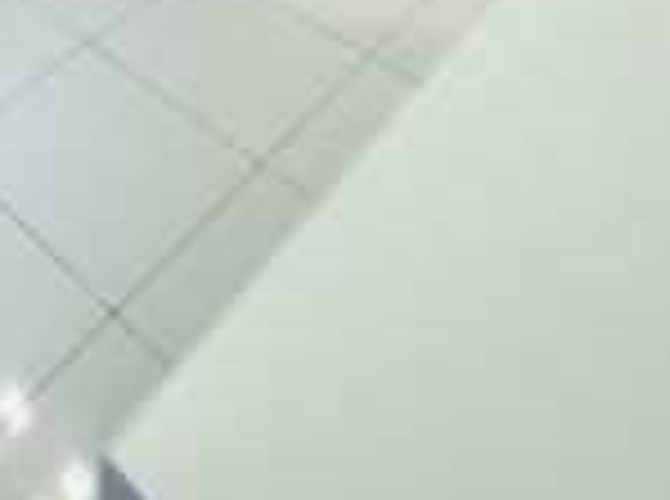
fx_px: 772
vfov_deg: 26.7
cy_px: -232
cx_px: -70
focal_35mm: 40
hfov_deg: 38.6
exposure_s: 1/100
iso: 160
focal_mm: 1.57
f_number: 1.8
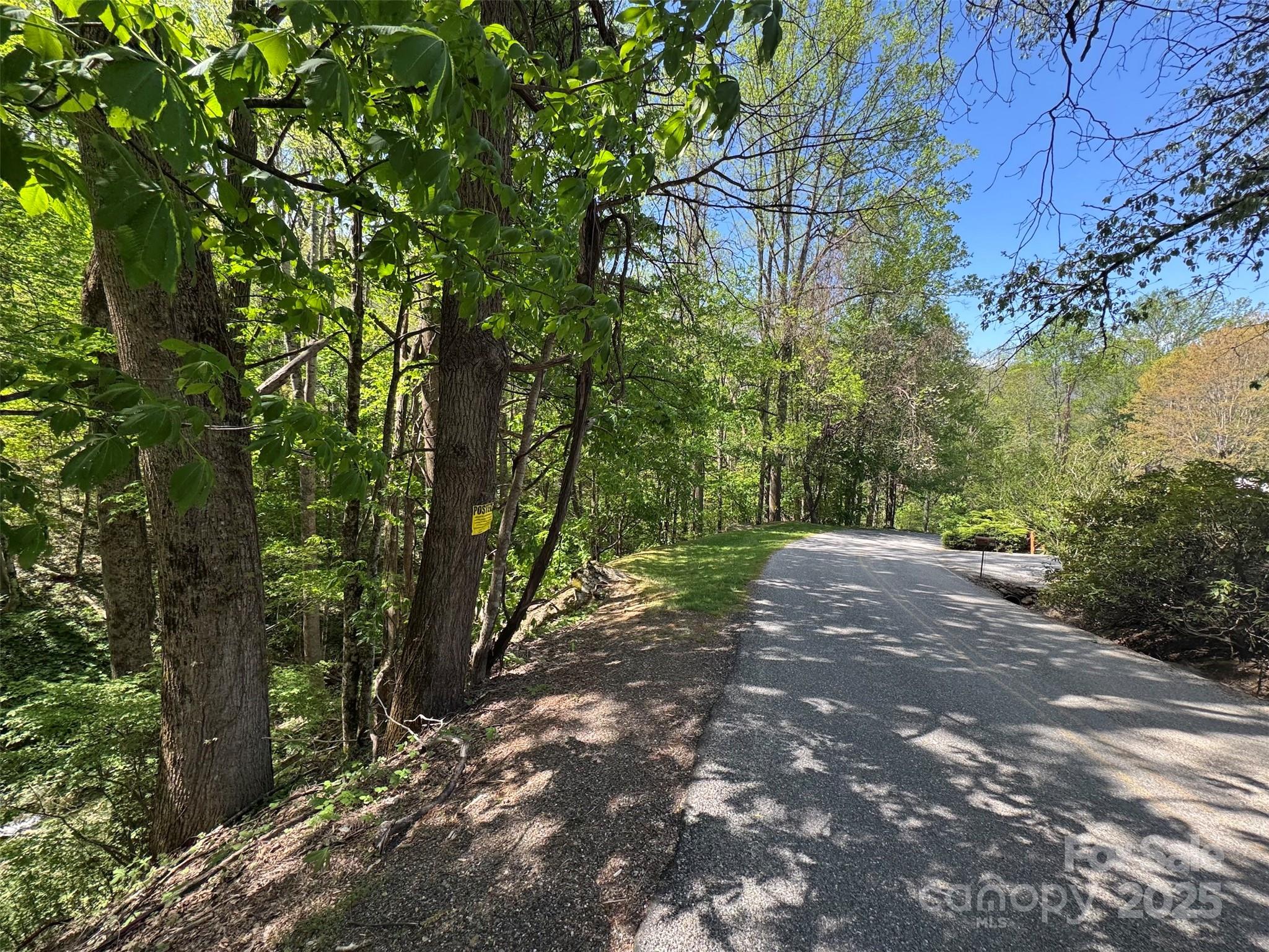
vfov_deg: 85.7
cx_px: 634
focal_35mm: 14
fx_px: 513
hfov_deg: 102.1
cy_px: 476
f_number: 2.2
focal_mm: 2.22
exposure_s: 1/174
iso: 40
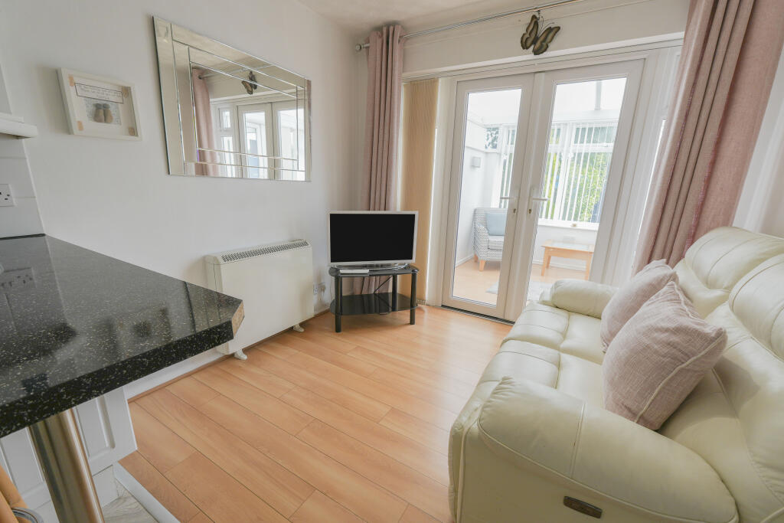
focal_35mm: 15
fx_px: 327
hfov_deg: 100.4
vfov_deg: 77.3
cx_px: 392
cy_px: 262
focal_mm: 10
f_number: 4.5
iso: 100
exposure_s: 1/80
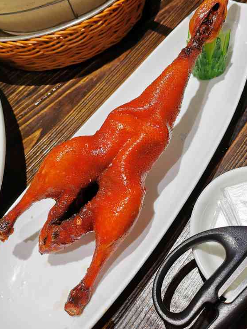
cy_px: 134
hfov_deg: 41.6
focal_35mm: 34
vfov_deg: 53.6
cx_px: 151
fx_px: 323
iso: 100
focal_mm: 5.58
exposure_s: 1/100
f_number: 1.8
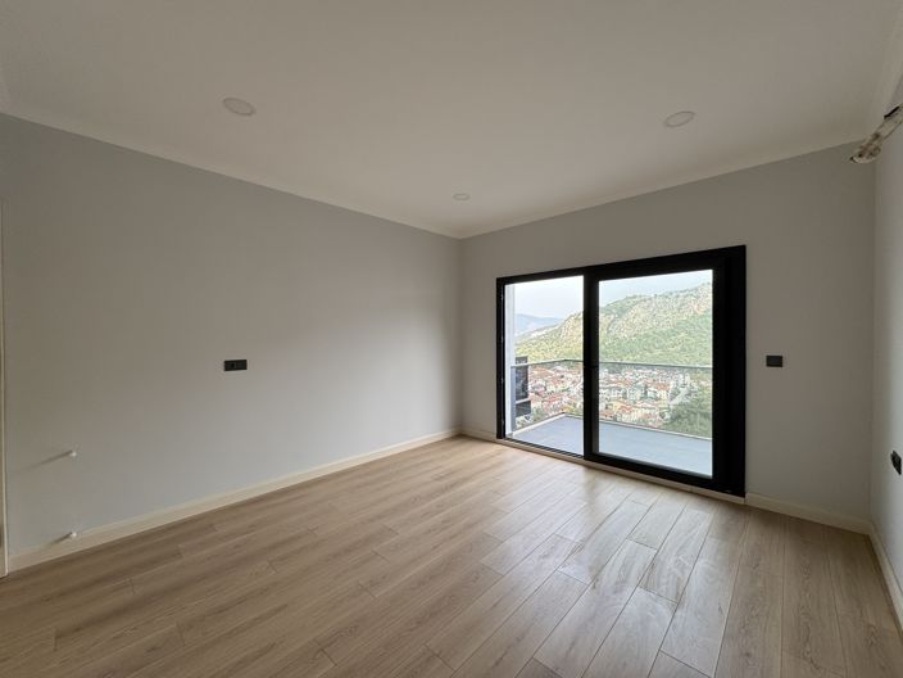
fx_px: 365
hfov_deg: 102.1
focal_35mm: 14
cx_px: 452
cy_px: 339
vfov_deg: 85.7
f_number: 2.2
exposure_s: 1/253
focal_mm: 2.22
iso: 40
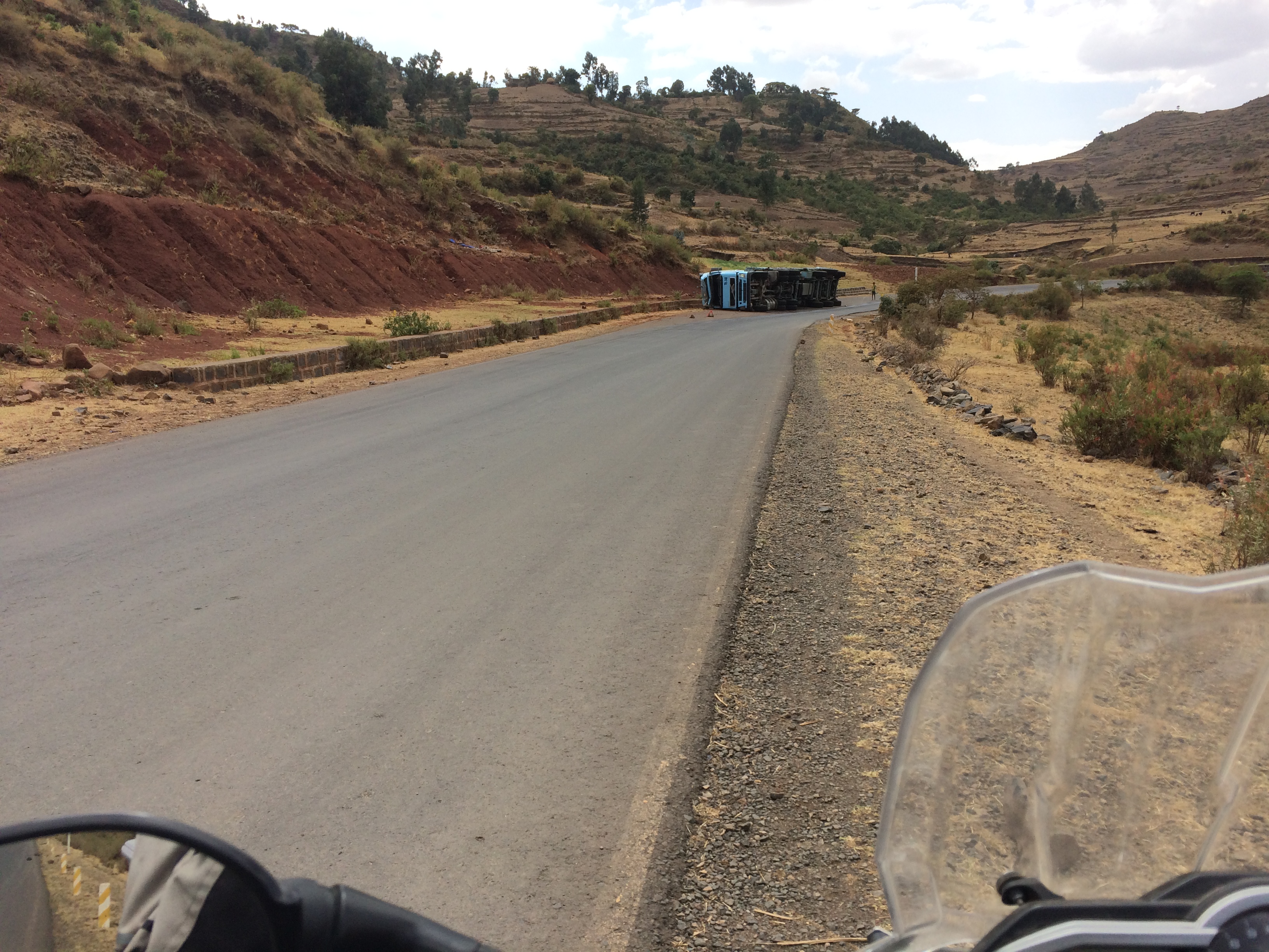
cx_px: 634
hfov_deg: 61.7
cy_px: 476
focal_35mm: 29
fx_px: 1063
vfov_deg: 48.2
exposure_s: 1/1282
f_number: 2.2
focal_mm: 4.15
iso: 32
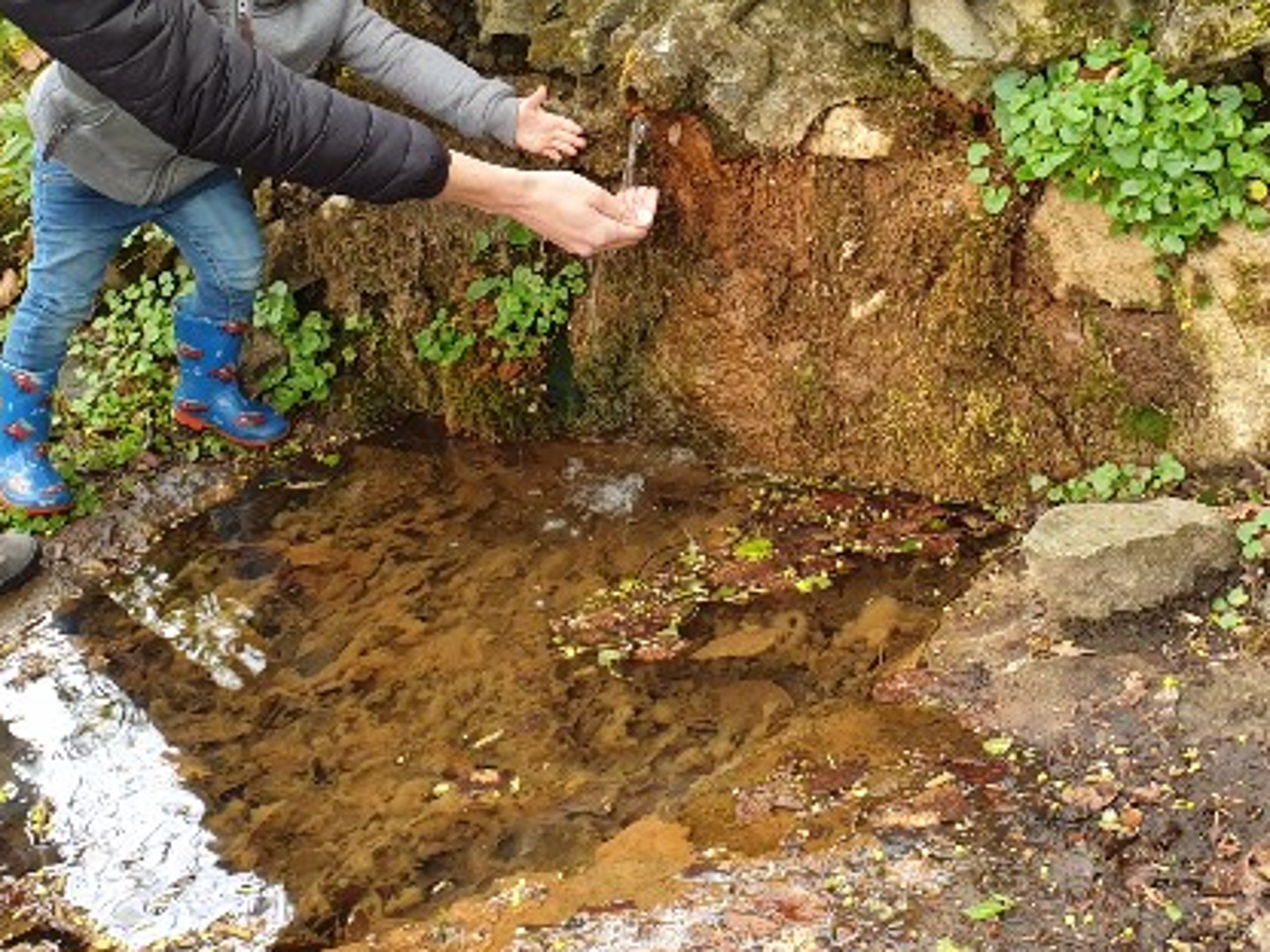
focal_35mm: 50
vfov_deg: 28.2
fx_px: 1834
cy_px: 137
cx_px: 662
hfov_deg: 38.2
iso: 80
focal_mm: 4.3
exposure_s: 1/50
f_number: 2.4
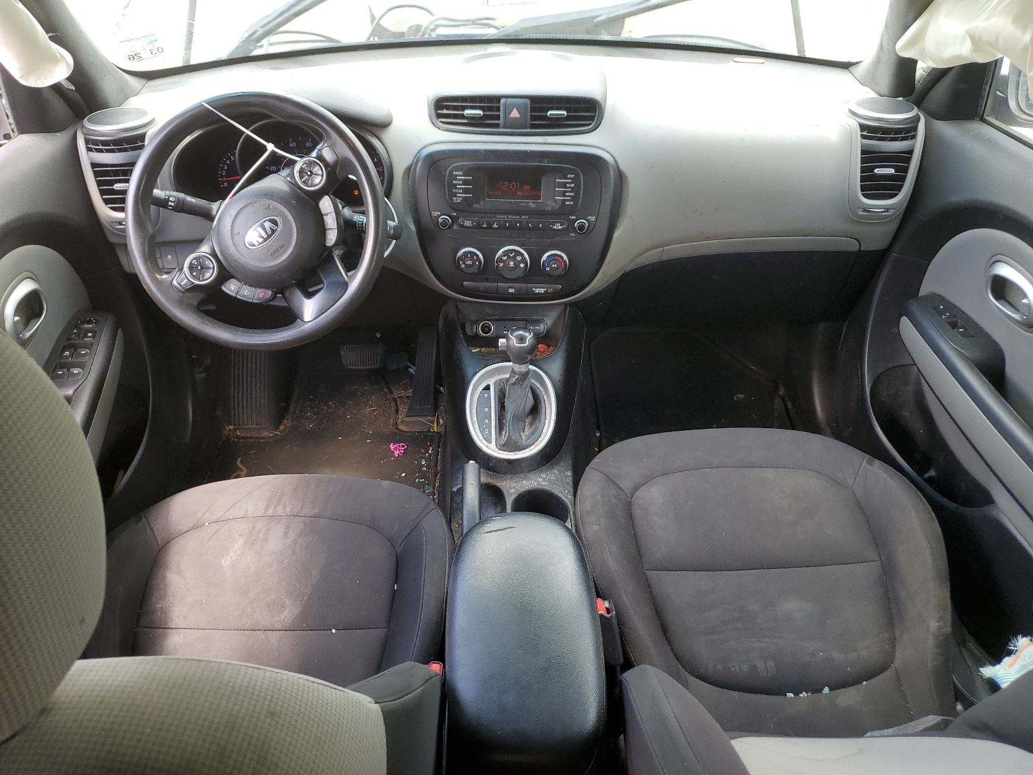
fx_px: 776
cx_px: 516
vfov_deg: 53.1
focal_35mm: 26
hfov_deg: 67.3
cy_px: 388
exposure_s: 1/120
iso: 52
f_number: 1.5
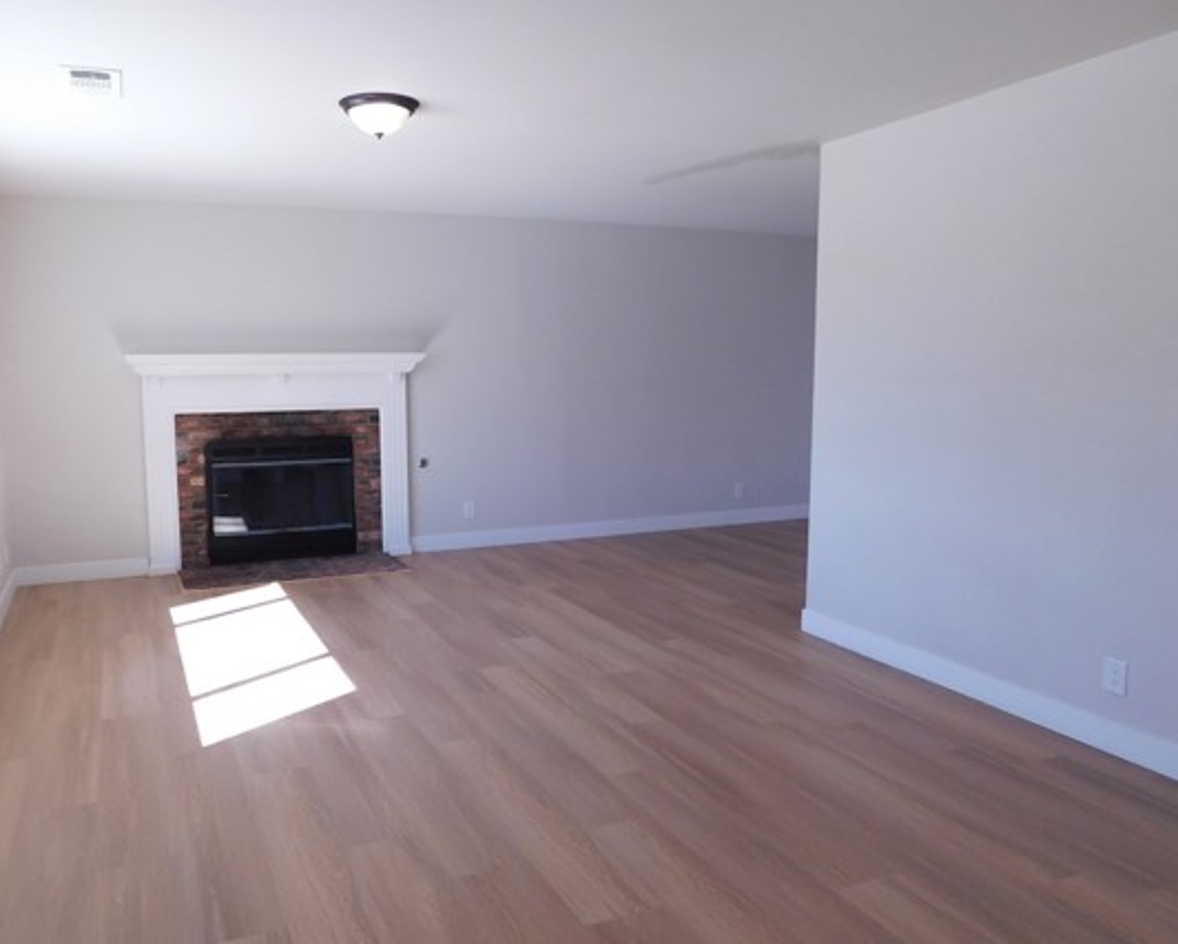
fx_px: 942
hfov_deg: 63.8
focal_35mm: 27
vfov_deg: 53.2
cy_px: 483
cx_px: 512
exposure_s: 1/100
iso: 125
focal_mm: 4
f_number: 3
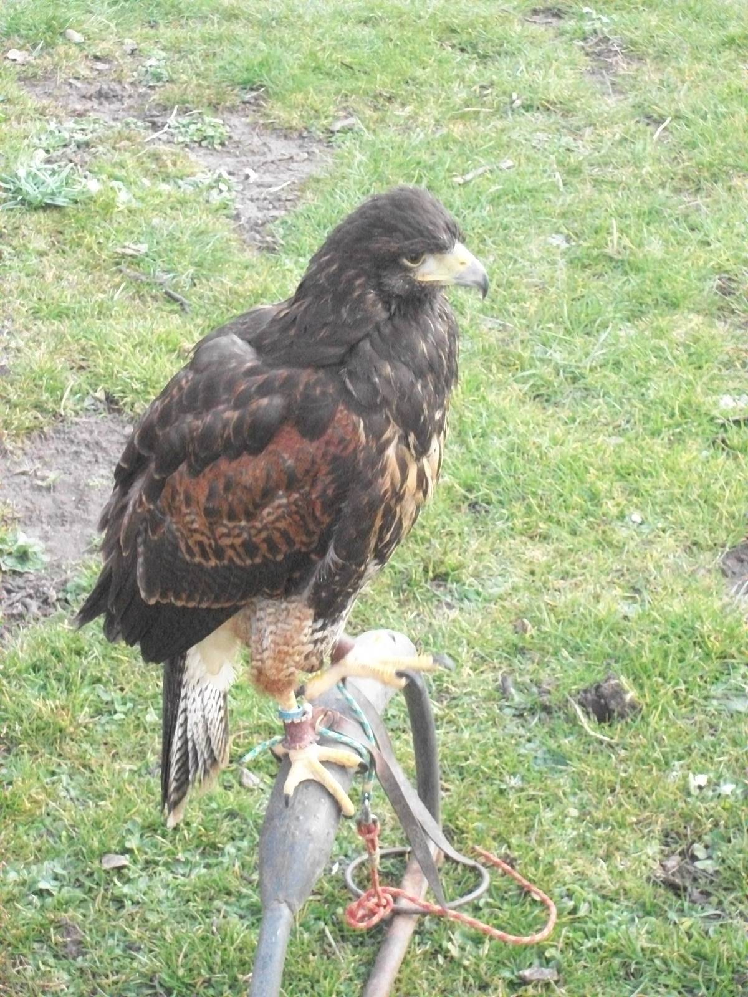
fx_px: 2766
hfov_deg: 15.4
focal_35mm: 96
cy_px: 498
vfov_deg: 20.4
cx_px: 374
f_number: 5.2
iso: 800
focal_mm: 17.1
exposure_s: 1/320
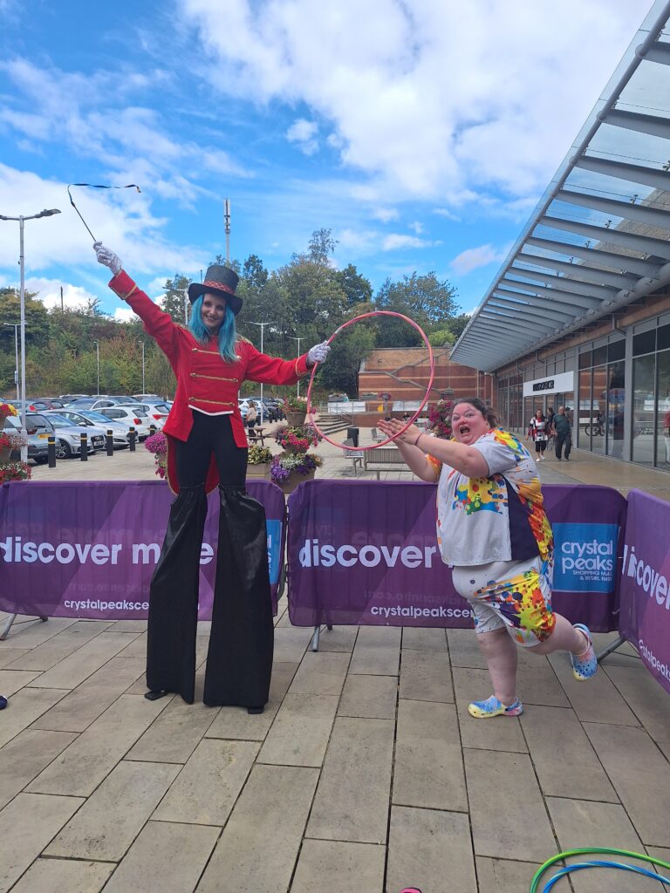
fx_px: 594
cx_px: 335
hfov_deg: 58.9
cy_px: 446
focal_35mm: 23
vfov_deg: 73.9
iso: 40
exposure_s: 1/1658
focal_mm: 5.54
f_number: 1.8
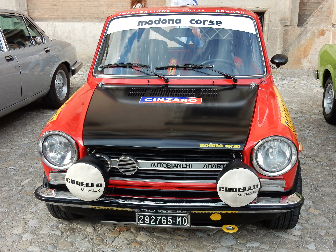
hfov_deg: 43.9
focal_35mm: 43
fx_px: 417
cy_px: 126
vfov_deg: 33.6
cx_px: 168
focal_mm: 7.6
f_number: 4.2
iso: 125
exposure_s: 1/125
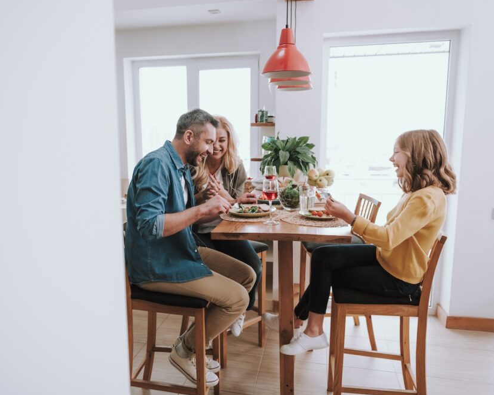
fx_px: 409
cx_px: 219
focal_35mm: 28
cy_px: 194
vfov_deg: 51.5
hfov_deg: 62.0
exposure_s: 1/125
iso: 640
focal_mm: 24
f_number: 2.8
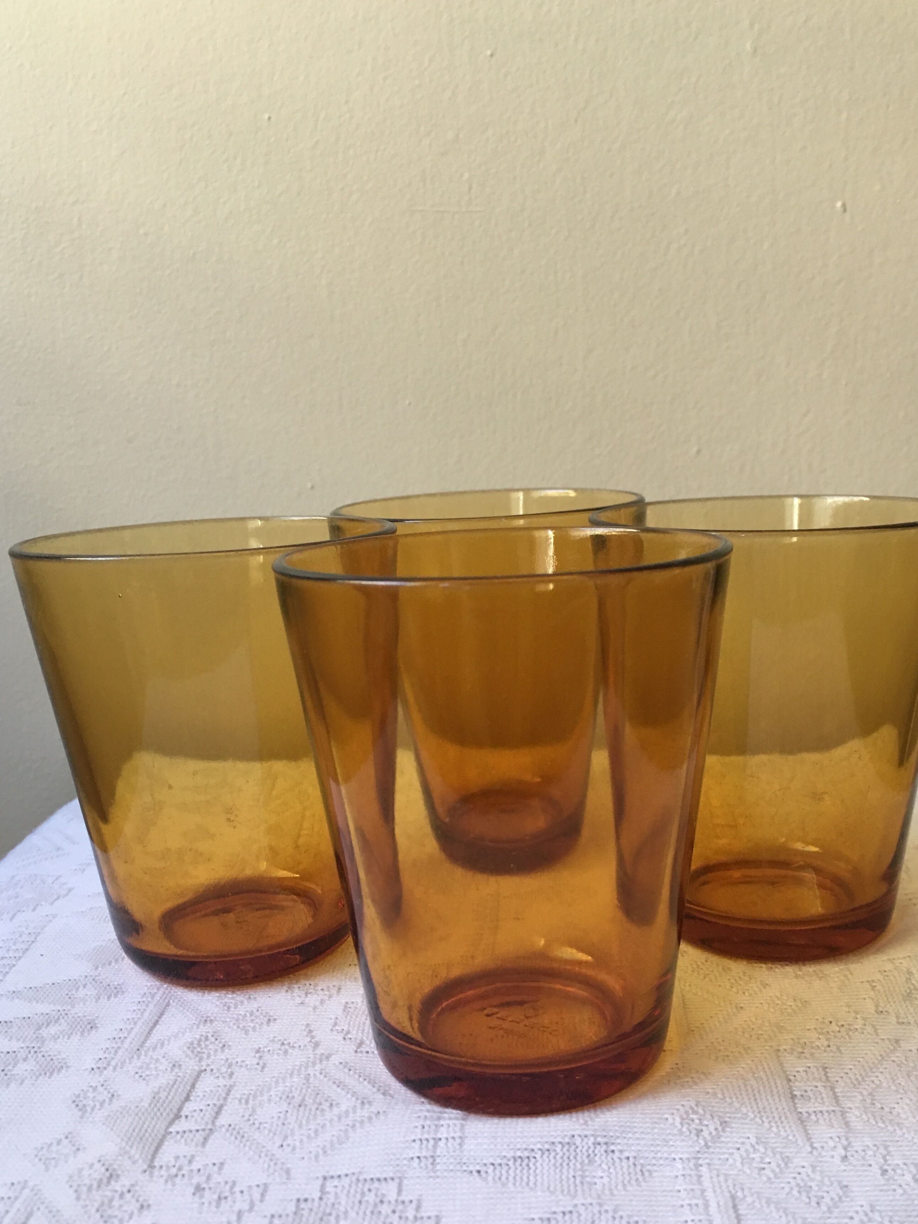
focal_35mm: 34
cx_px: 492
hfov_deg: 41.8
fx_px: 1202
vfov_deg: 53.9
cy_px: 669
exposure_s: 1/33
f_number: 2.2
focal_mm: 4.15
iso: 125
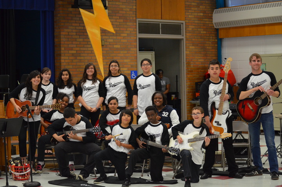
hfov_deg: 24.7
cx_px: 141
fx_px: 645
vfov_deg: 16.5
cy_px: 94
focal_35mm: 82
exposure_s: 1/160
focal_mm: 55
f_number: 4
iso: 1600
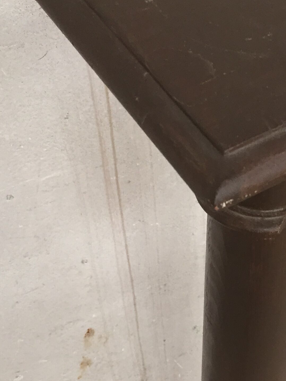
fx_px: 727
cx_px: 253
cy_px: 228
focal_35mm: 66
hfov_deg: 21.8
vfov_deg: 29.3
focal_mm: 4.15
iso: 160
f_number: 2.2
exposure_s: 1/33
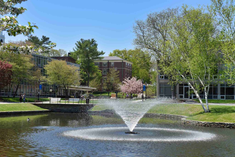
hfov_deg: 33.4
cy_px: 78
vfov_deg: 22.7
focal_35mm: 60
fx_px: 392
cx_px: 118
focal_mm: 60
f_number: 10
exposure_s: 1/320
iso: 200
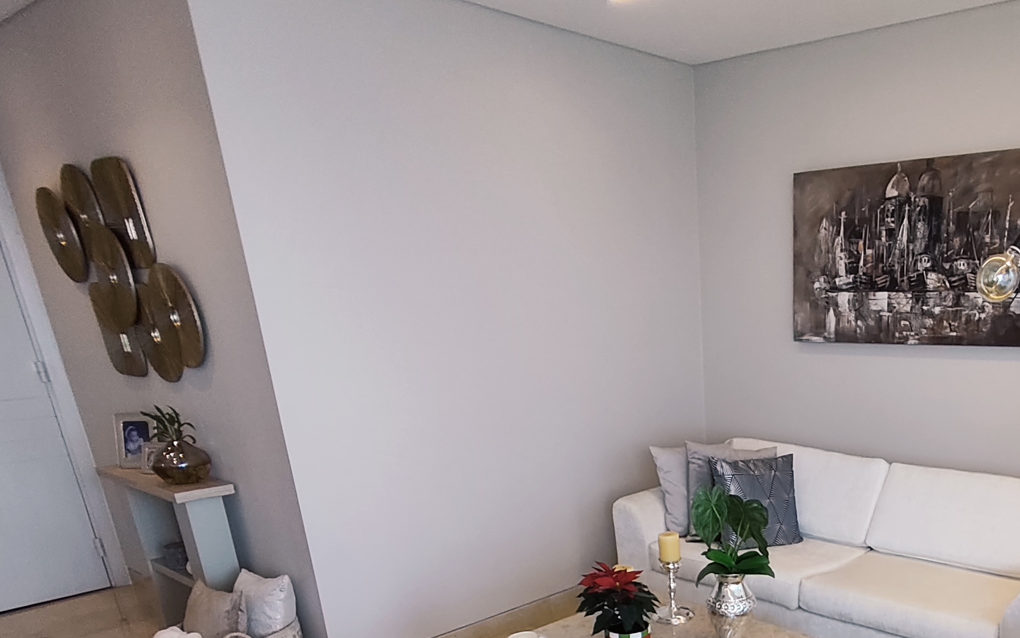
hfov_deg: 61.1
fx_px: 806
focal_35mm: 29
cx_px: 763
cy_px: 643
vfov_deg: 38.2
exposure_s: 1/120
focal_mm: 1.65
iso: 80
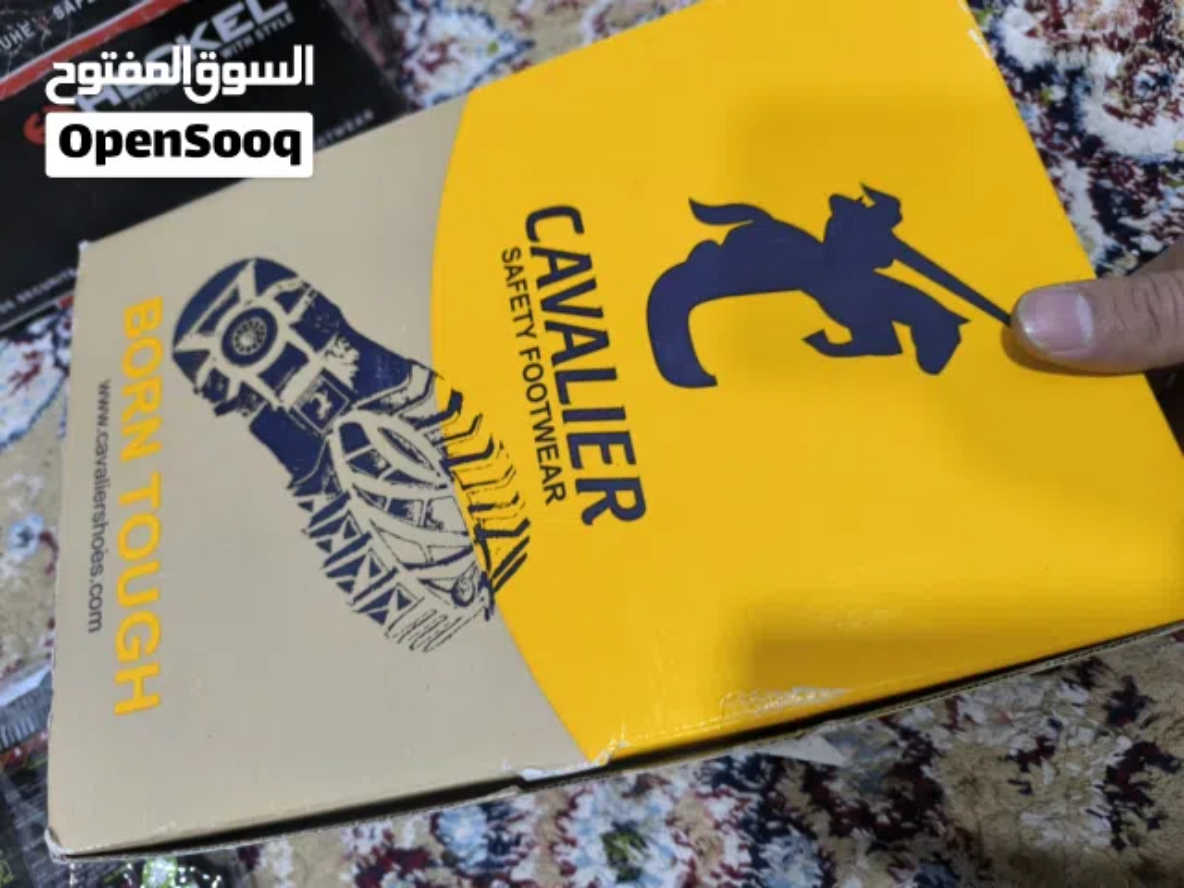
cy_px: 444
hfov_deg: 73.9
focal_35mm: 23
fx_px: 787
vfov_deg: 58.9
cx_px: 592
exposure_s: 1/50
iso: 1000
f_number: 1.65
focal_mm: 6.14
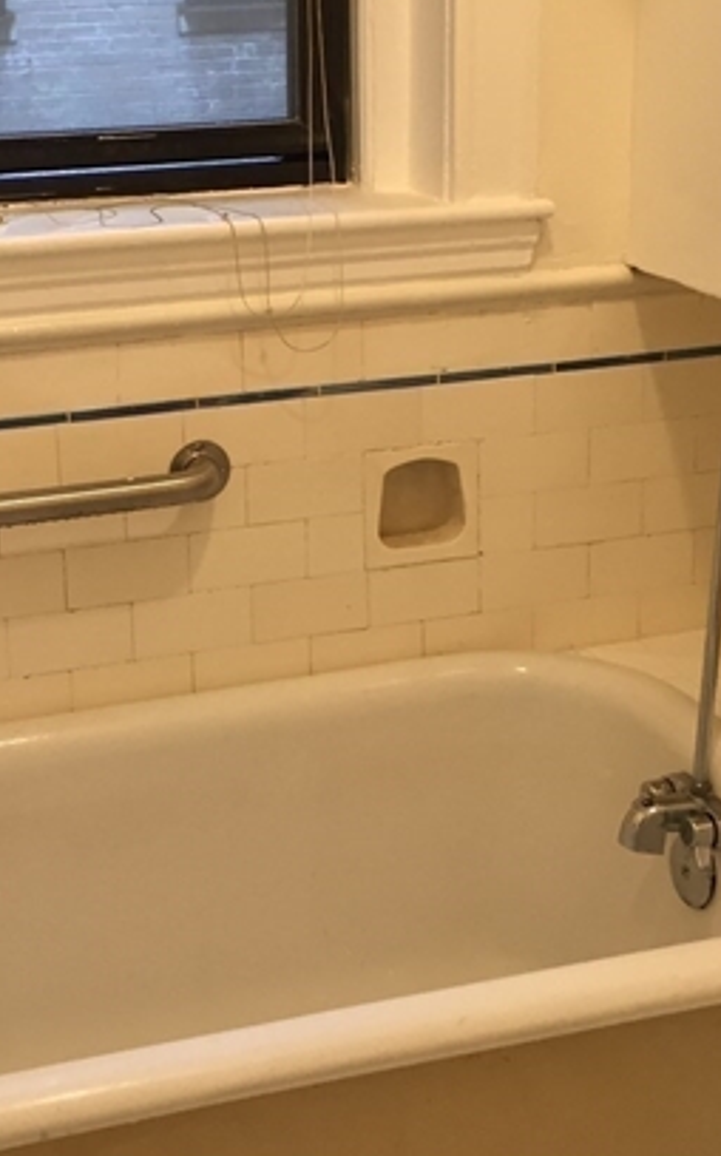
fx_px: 1825
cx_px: 202
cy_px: 398
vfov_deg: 34.8
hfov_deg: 22.2
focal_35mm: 58
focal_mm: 4.15
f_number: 2.2
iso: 64
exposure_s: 1/30
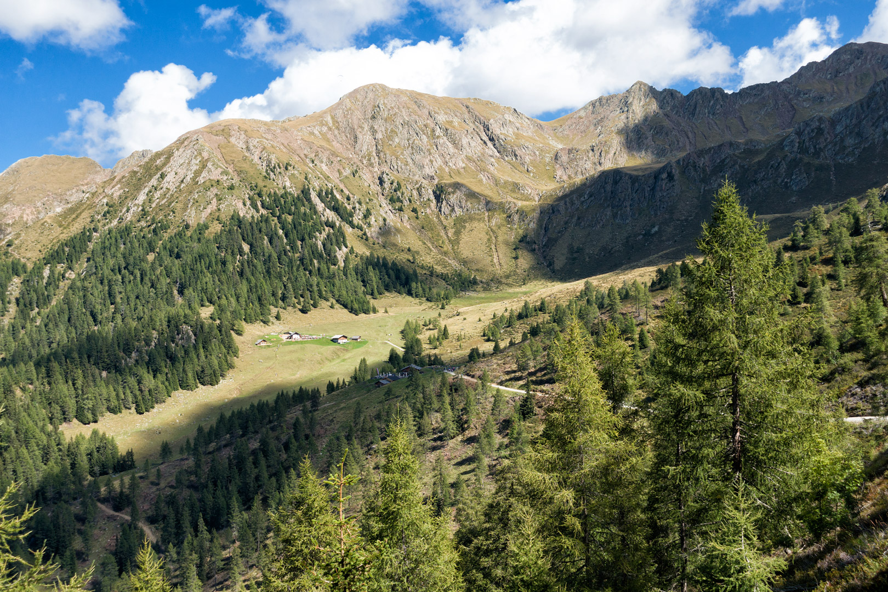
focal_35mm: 35
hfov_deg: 54.4
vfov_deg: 37.9
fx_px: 863
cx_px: 444
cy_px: 296
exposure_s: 1/500
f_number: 4
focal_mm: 12.81
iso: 125
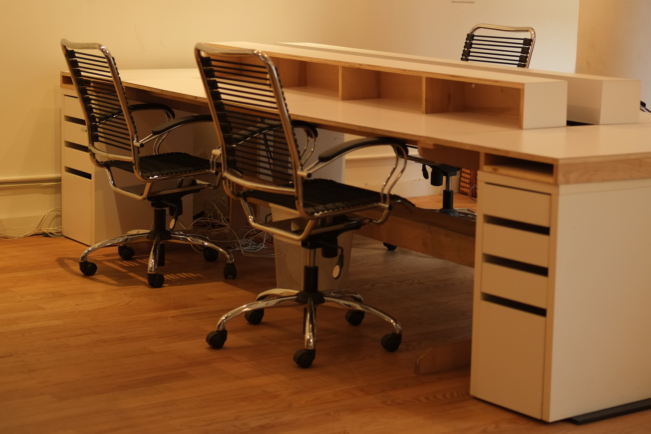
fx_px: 1392
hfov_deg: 26.1
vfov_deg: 17.7
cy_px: 162
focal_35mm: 77
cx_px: 453
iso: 400
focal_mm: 35
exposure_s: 1/80
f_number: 2
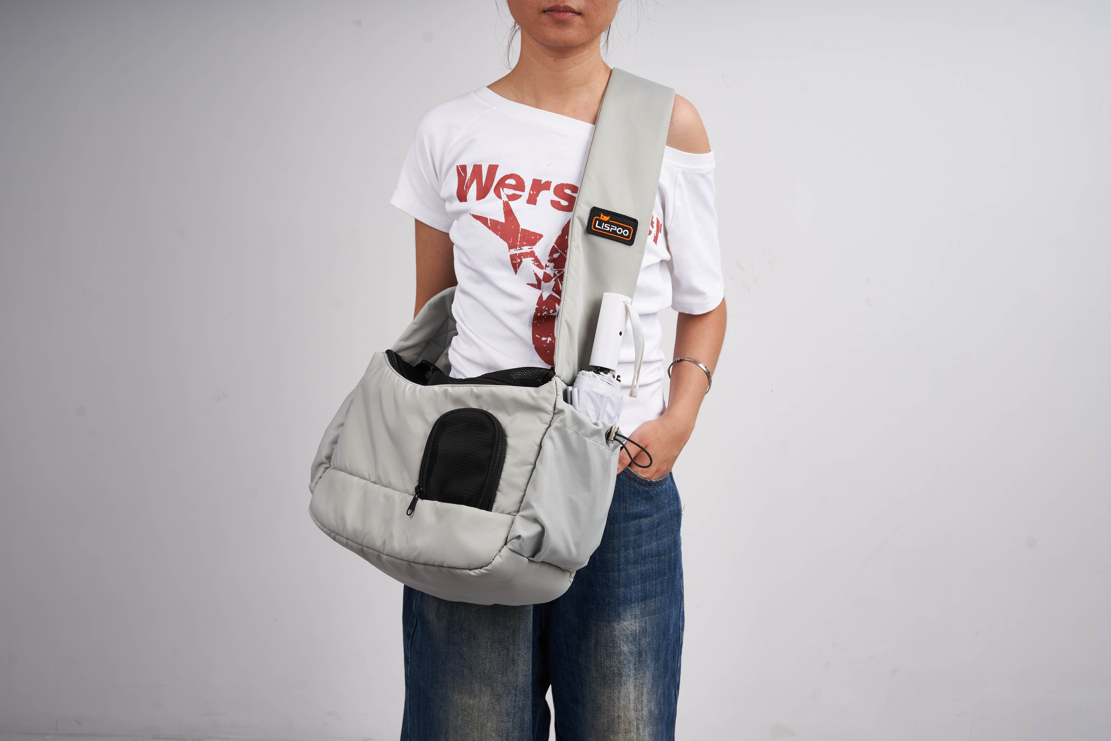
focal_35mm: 47
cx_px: 556
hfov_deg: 41.9
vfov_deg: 28.6
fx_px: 1450
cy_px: 370
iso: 100
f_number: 9
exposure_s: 1/200
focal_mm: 47
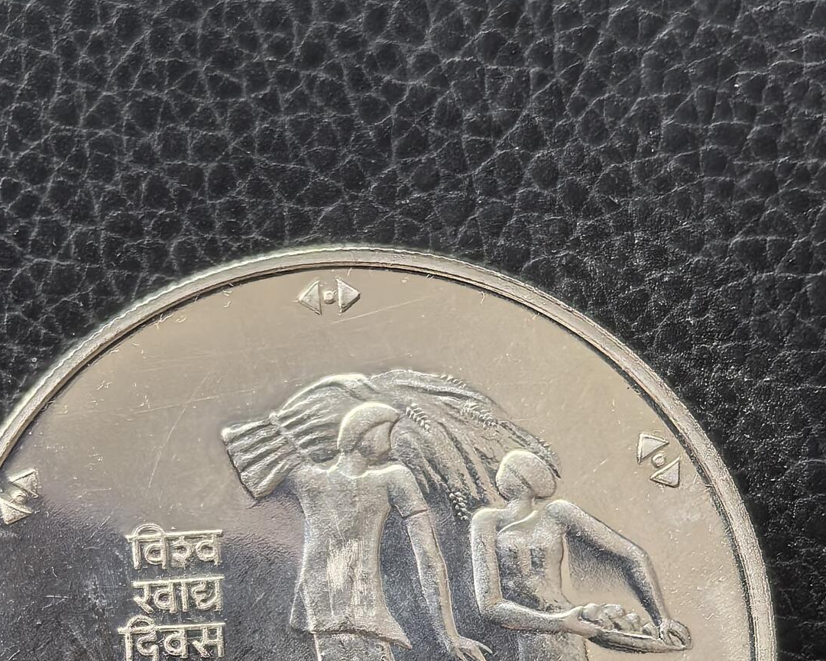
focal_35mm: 78
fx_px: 1907
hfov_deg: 24.4
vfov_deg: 19.1
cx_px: 352
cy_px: 656
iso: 320
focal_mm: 5.75
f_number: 2
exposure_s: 1/40
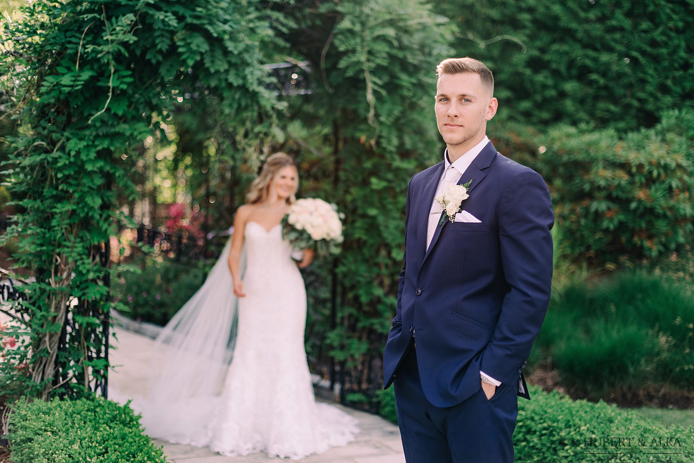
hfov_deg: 38.9
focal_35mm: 51
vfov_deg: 26.5
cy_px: 228
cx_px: 349
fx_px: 983
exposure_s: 1/4000
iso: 400
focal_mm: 50
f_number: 1.8
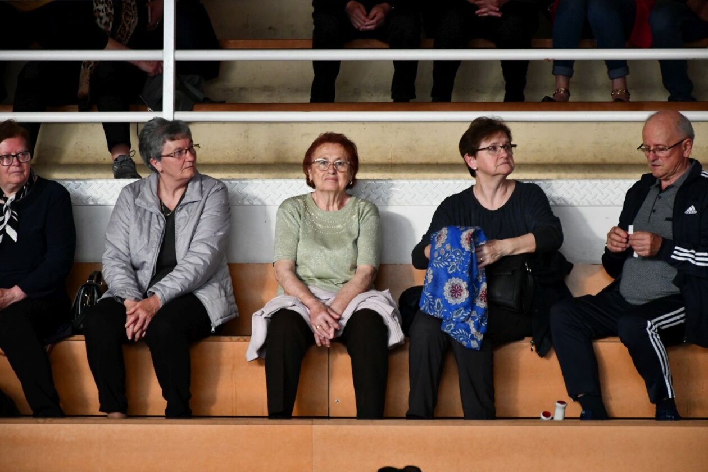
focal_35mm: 150
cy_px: 236
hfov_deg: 13.7
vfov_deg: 9.1
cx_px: 354
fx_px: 2950
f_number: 5.6
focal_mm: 100
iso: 3200
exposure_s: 1/125
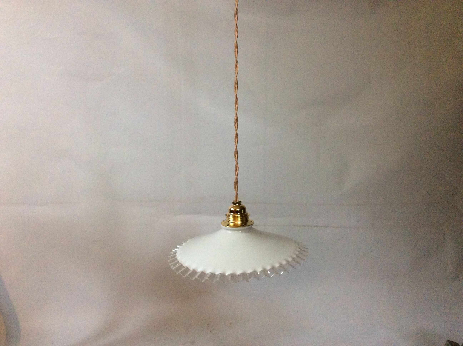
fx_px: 427
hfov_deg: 56.9
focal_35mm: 32
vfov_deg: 44.1
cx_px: 232
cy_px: 173
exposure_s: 1/25
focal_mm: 3.3
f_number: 2.4
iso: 250
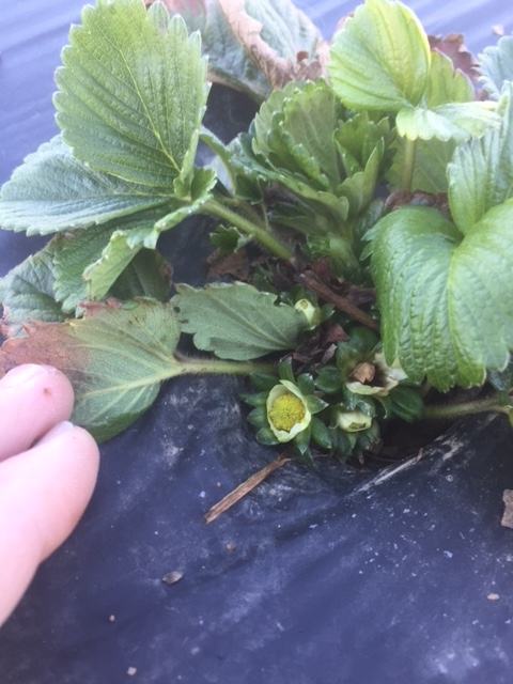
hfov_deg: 48.2
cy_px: 342
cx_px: 256
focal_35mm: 29
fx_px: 573
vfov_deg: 61.7
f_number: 2.2
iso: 50
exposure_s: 1/120
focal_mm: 4.15
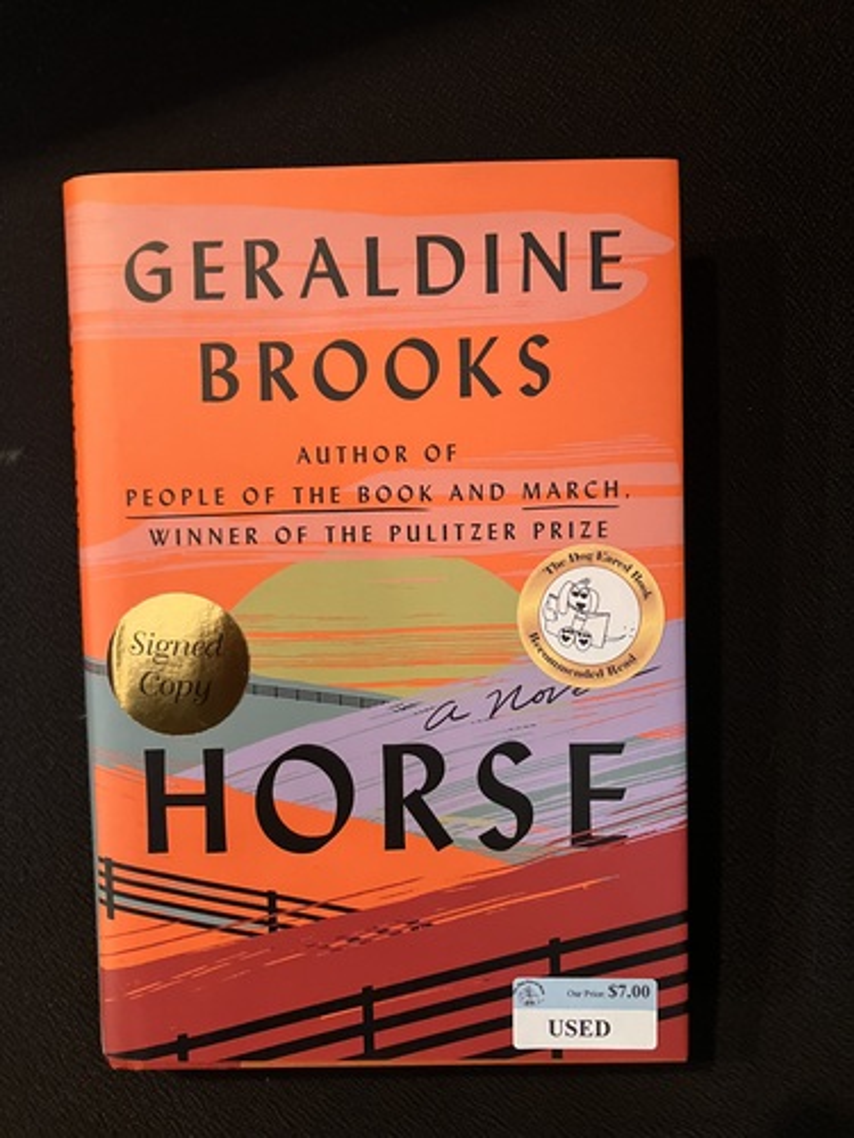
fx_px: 921
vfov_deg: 63.4
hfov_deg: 49.7
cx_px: 427
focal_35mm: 28
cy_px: 569
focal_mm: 3.99
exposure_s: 1/24
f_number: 1.8
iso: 500
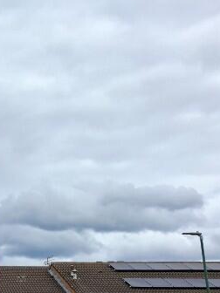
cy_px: 223
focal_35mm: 70
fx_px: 593
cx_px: -218
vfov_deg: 27.4
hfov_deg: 16.3
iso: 50
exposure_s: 1/1919
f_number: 1.8
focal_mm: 5.54
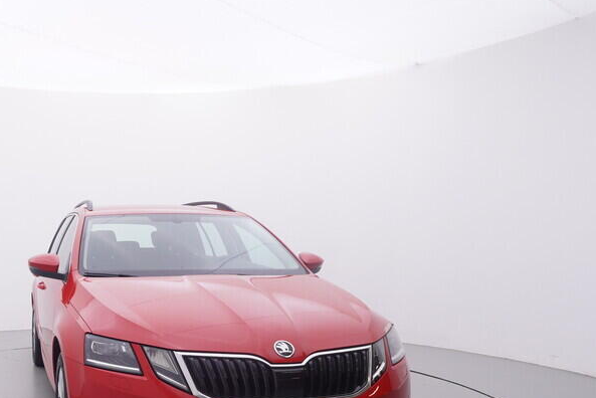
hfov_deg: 46.7
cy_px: 313
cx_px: 109
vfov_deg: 33.5
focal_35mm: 39
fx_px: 644
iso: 200
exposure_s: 1/80
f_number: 5
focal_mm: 15
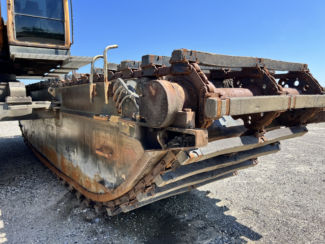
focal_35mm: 26
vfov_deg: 53.1
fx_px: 244
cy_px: 122
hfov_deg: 67.3
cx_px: 162
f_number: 1.5
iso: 50
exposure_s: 1/1972
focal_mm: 5.7
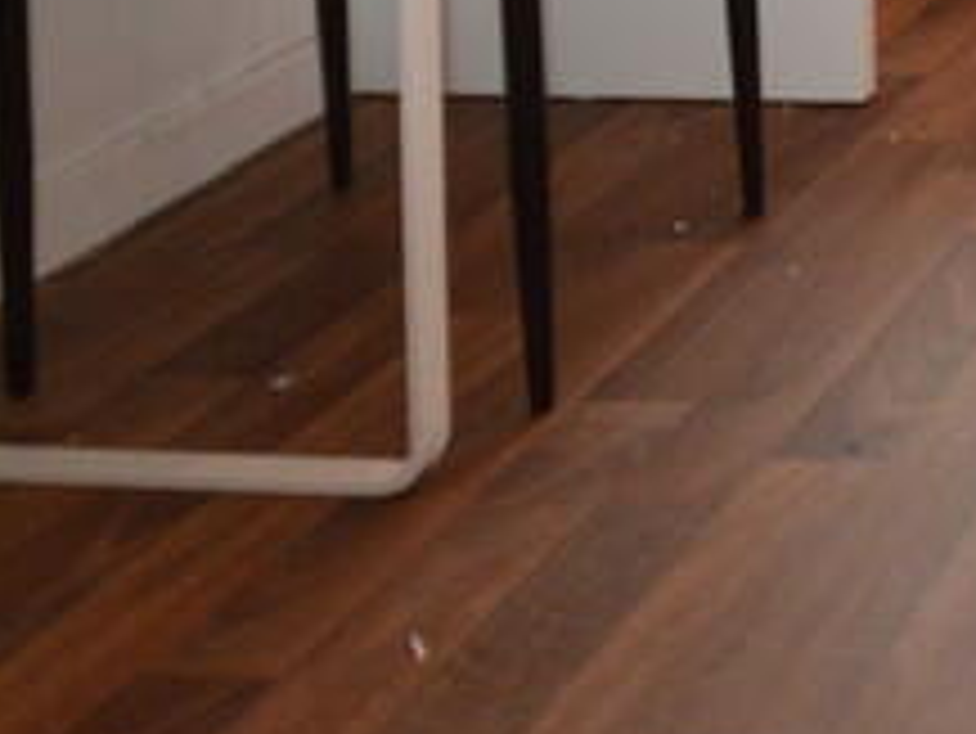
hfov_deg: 19.3
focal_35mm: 78
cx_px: 1718
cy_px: -628
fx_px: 2204
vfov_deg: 15.8
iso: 640
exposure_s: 1/60
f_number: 3.5
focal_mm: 11.5
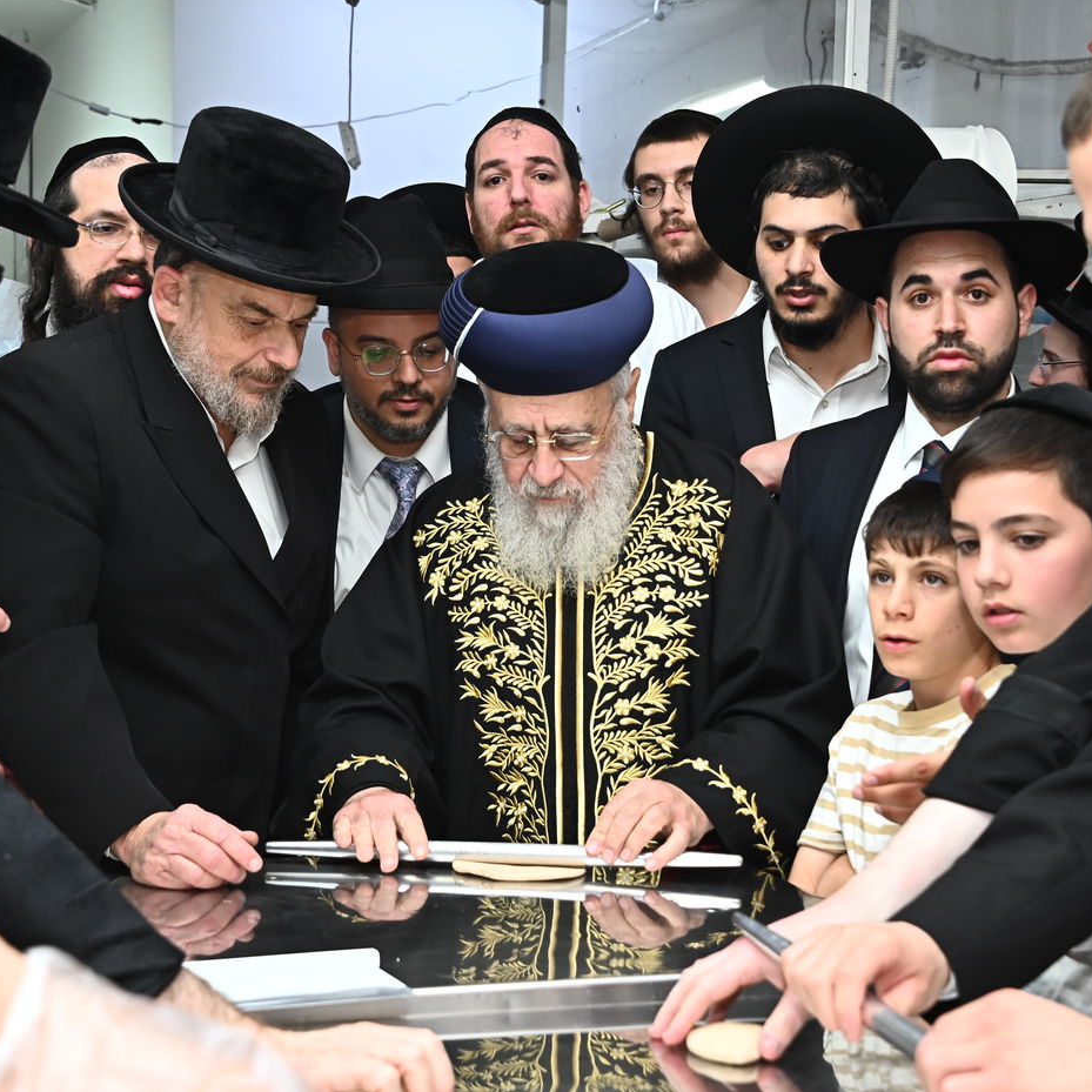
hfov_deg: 26.9
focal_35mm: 64
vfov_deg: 26.9
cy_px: 545
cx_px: 572
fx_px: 2284
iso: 1600
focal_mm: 50
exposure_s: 1/200
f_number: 7.1
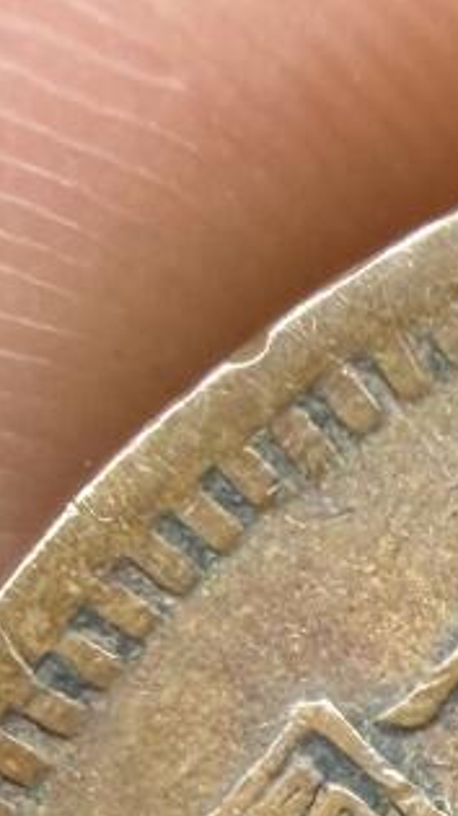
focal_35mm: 162
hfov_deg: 7.2
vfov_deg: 12.4
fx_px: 3500
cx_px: 955
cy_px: 1334
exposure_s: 1/121
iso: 64
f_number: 2.2
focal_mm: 2.22
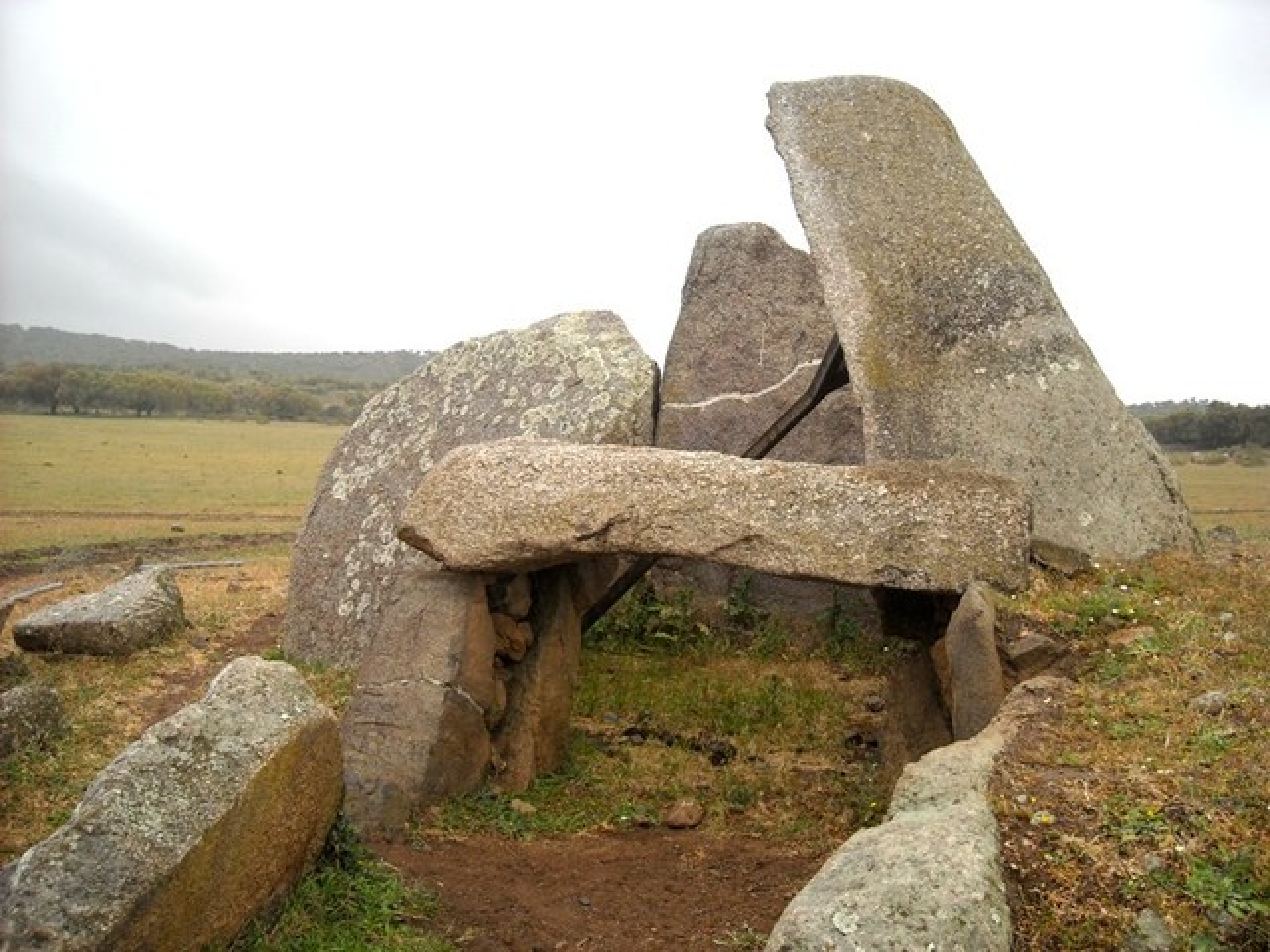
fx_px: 1284
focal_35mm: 35
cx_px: 635
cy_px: 476
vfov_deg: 40.7
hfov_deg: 52.6
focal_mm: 5.7
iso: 64
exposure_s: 1/88
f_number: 2.8
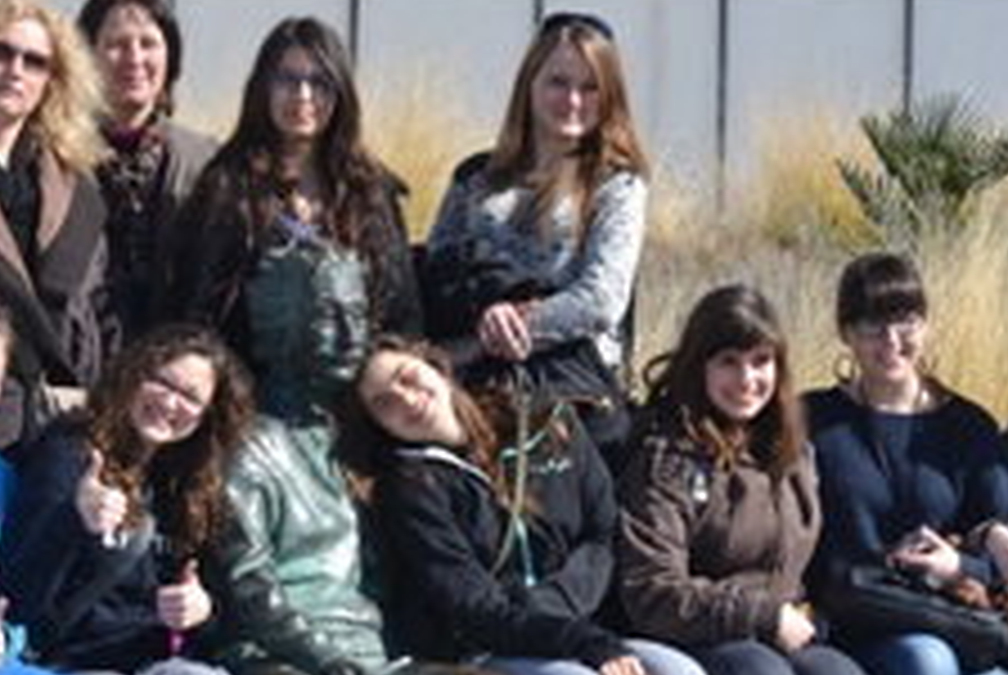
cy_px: 466
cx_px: 454
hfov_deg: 13.7
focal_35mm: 150
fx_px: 4205
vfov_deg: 9.2
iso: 100
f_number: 7.1
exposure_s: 1/200
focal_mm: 50
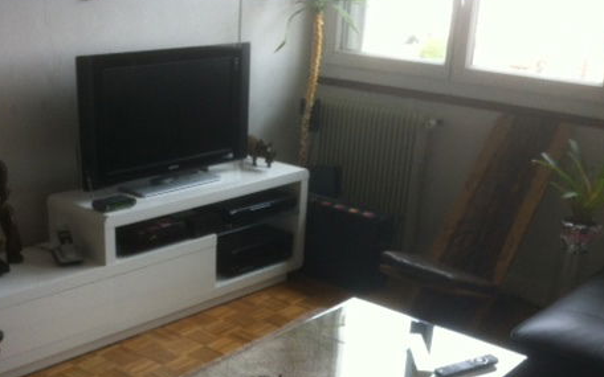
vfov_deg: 24.5
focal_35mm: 52
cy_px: 296
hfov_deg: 38.4
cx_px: 200
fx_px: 856
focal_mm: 3.85
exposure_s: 1/40
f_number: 2.8
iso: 100
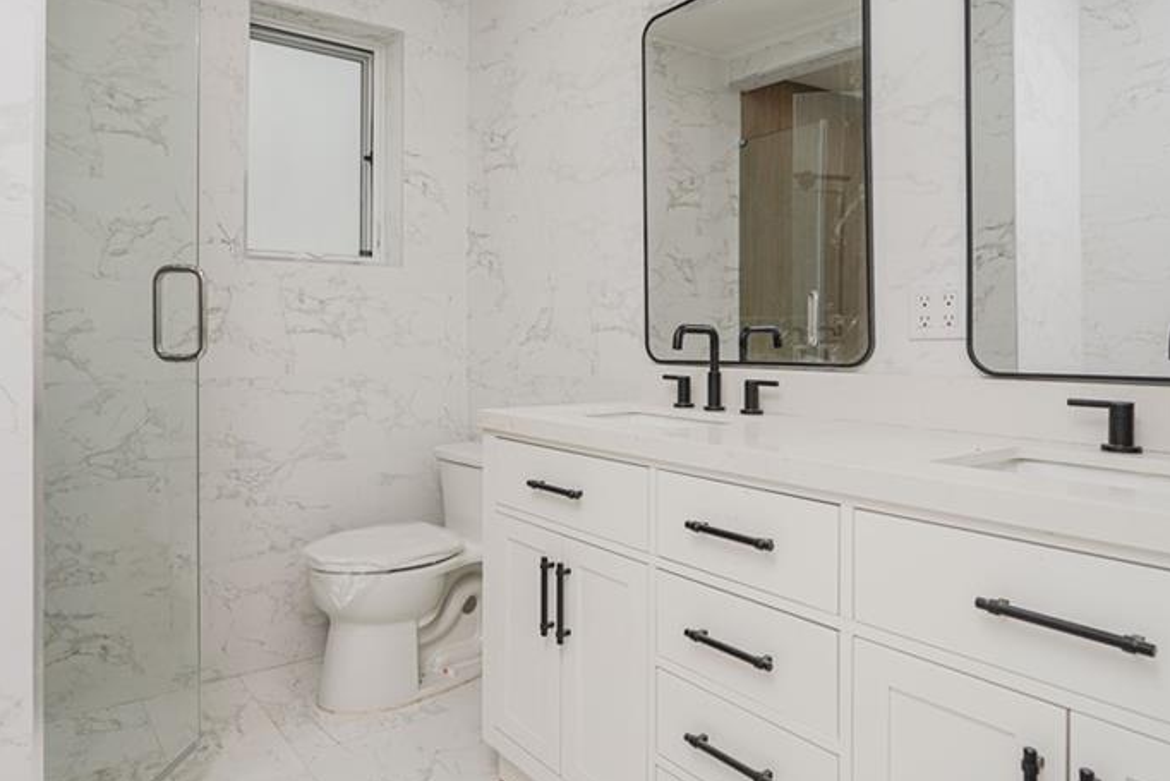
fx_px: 780
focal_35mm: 24
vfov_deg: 52.9
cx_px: 477
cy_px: 330
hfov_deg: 73.1
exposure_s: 1/50
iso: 100
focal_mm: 16
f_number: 5
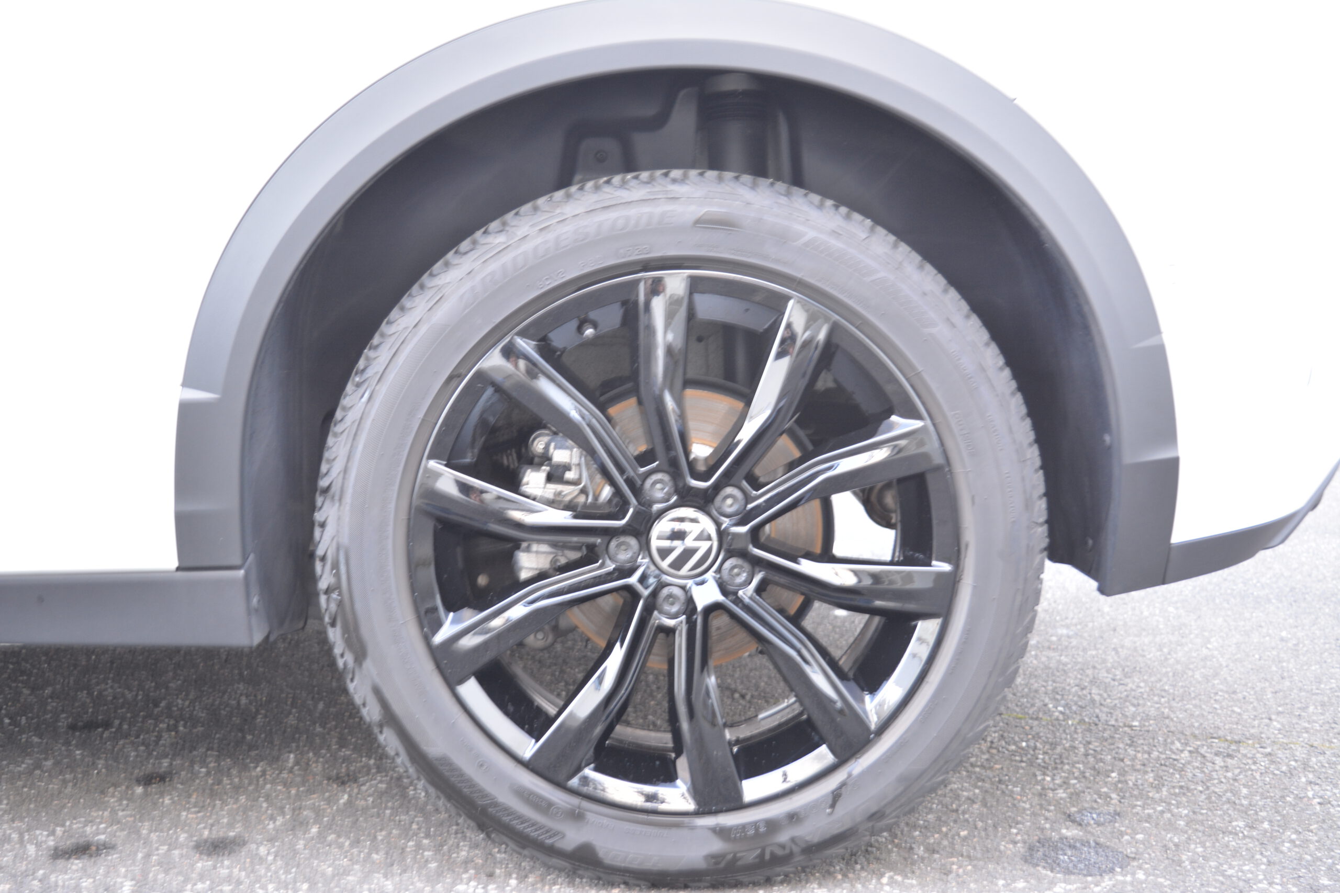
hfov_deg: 46.4
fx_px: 1563
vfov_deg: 31.9
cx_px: 670
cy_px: 446
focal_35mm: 42
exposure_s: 1/8
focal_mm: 28
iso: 320
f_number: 4.2
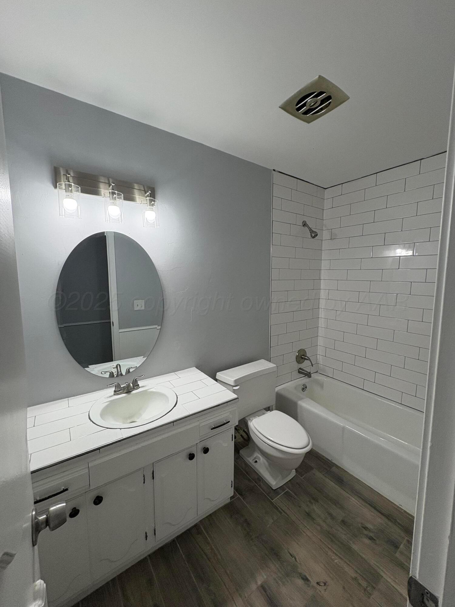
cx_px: 228
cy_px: 304
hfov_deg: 85.7
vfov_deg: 102.1
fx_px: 245
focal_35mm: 14
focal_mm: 2.22
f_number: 2.2
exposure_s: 1/120
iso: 250
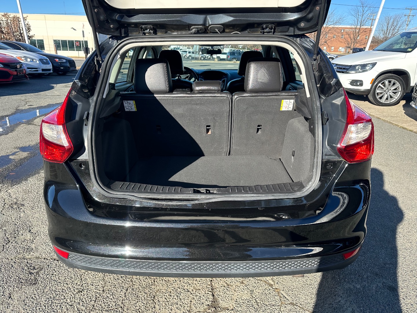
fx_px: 289
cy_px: 156
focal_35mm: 24
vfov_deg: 56.8
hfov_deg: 71.6
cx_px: 208
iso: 80
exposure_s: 1/1212
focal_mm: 6.86
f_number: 1.78
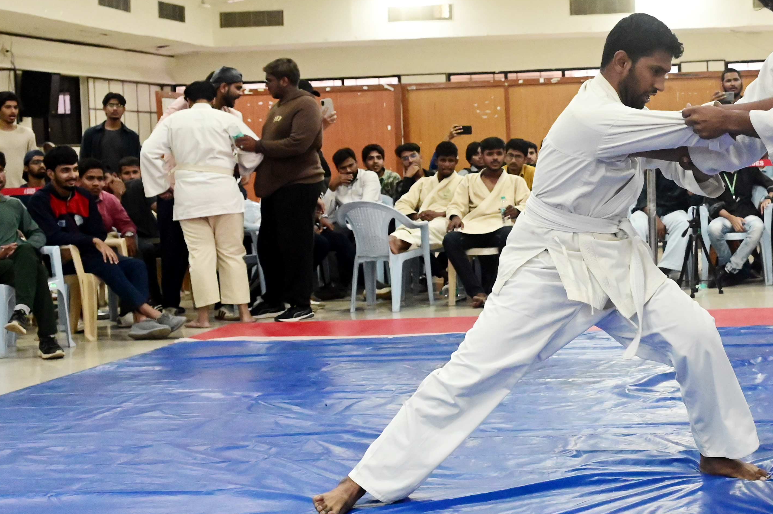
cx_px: 669
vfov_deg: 19.1
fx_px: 1525
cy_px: 195
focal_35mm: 71
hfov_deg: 27.6
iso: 8000
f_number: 4
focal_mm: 33.5
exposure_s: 1/400
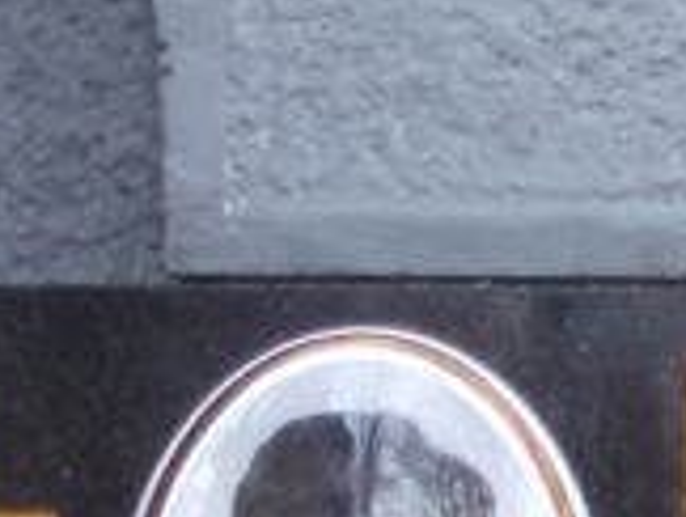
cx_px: 1304
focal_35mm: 335
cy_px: 1403
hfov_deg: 5.8
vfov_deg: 4.3
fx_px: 6649
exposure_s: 1/38
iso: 200
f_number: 4.9
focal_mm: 9.5
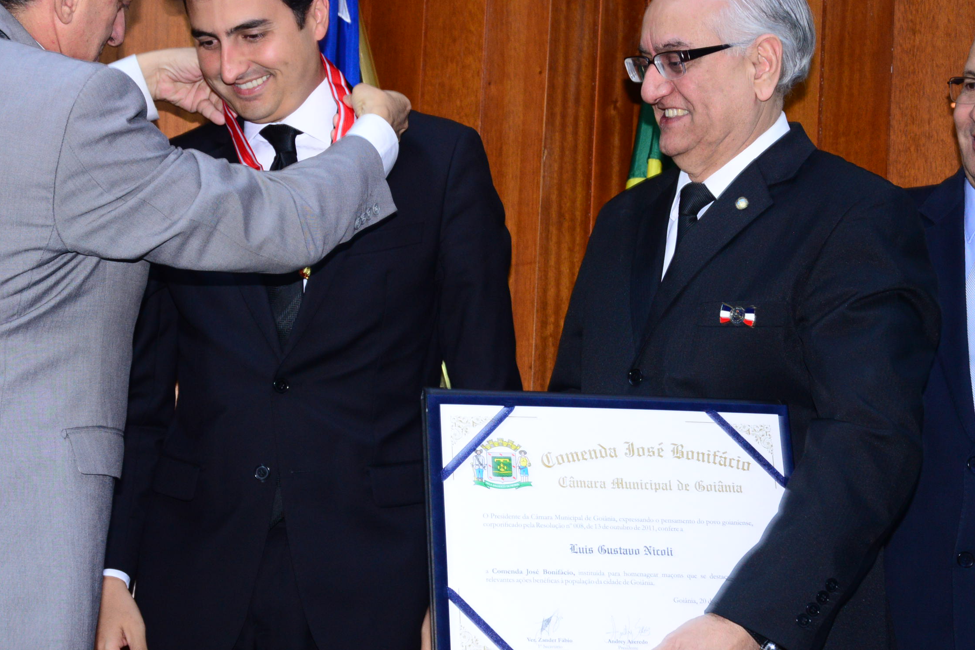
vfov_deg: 15.5
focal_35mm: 88
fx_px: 2383
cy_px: 286
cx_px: 391
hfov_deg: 23.1
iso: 2500
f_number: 8
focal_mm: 65
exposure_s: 1/60
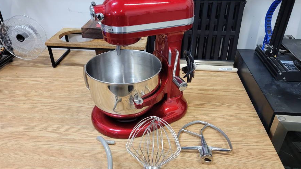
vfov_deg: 40.1
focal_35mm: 29
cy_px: 90
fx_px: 231
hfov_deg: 66.1
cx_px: 152
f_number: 1.8
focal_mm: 5.4
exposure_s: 1/40
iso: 320
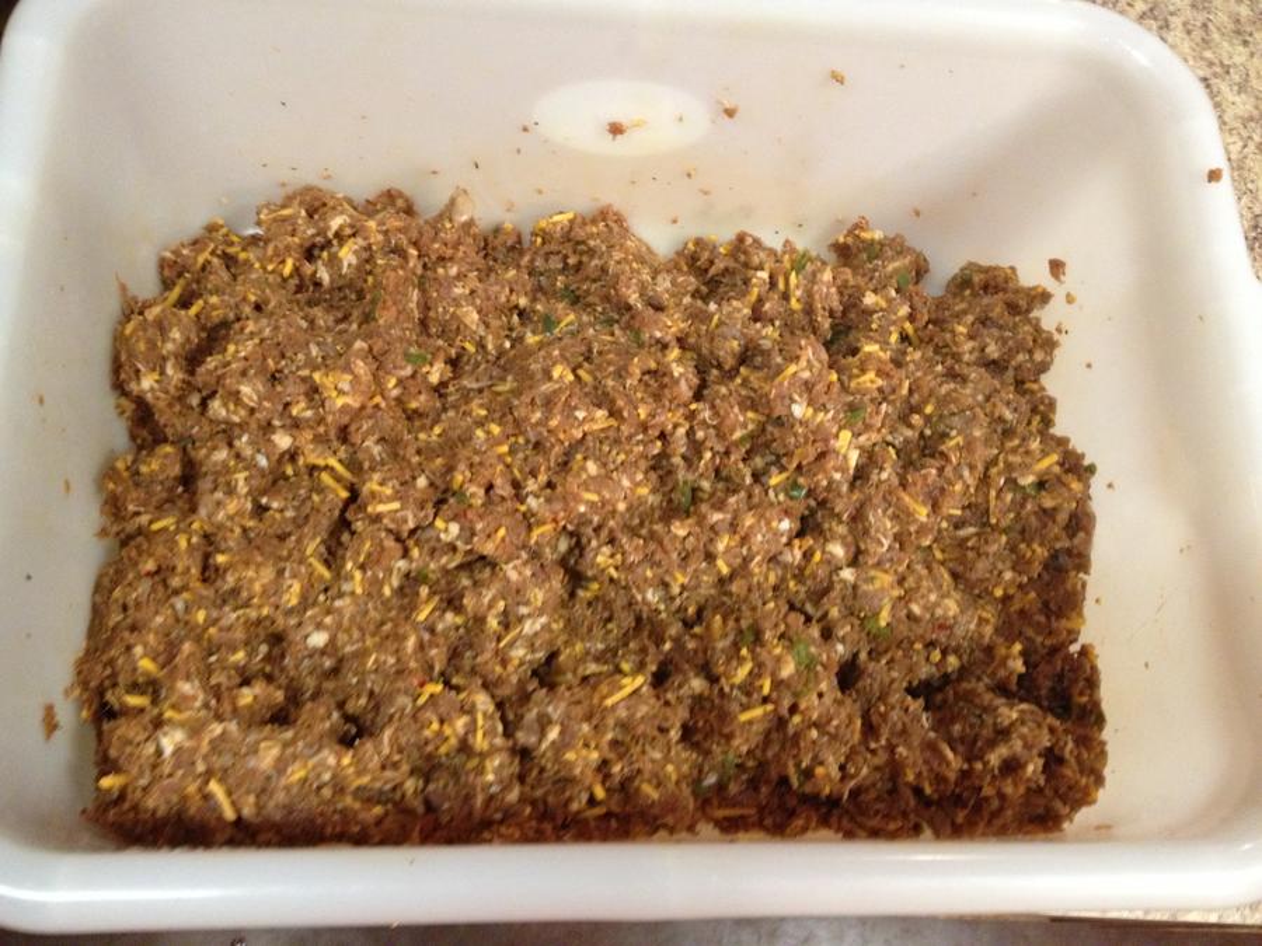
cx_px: 631
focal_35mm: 35
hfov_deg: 52.6
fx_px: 1276
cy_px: 473
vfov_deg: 40.7
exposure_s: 1/20
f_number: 2.4
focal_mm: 4.28
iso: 320
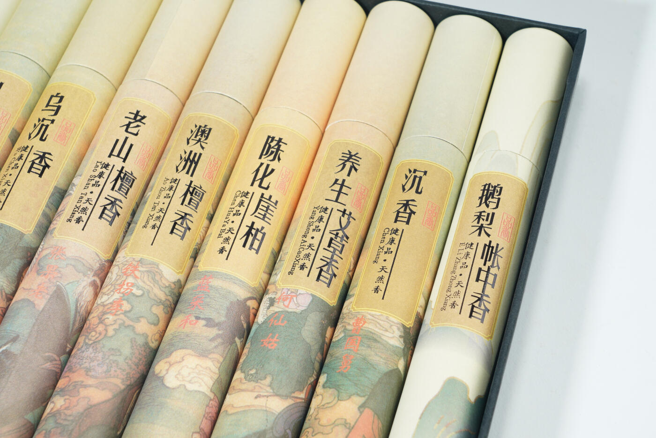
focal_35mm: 76
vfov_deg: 18.0
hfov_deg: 26.6
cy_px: 219
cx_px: 328
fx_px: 1385
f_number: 13
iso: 100
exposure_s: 1/160
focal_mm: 51
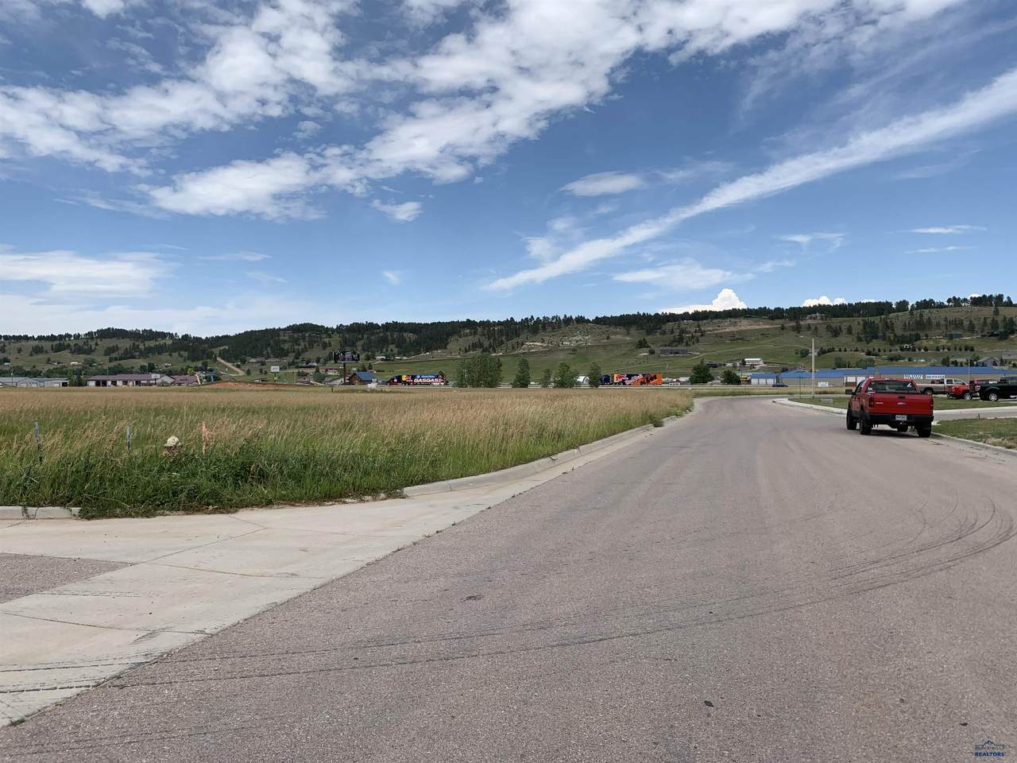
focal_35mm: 26
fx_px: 764
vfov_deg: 53.1
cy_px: 382
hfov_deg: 67.3
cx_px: 508
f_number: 1.8
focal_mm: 4.25
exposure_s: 1/2755
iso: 25
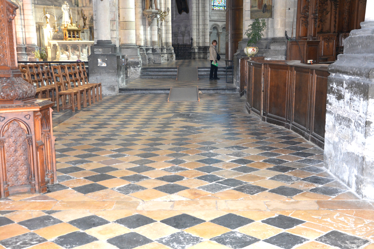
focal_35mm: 48
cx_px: 187
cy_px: 124
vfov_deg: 28.1
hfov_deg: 41.1
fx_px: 499
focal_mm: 32
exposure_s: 1/60
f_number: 4.2
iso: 2000
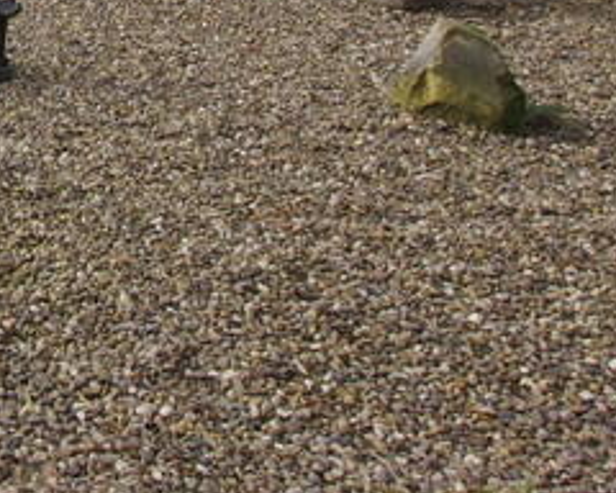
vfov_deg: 21.8
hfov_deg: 20.9
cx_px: -477
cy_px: -127
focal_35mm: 64
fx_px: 1167
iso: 200
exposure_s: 1/125
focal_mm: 11
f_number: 8
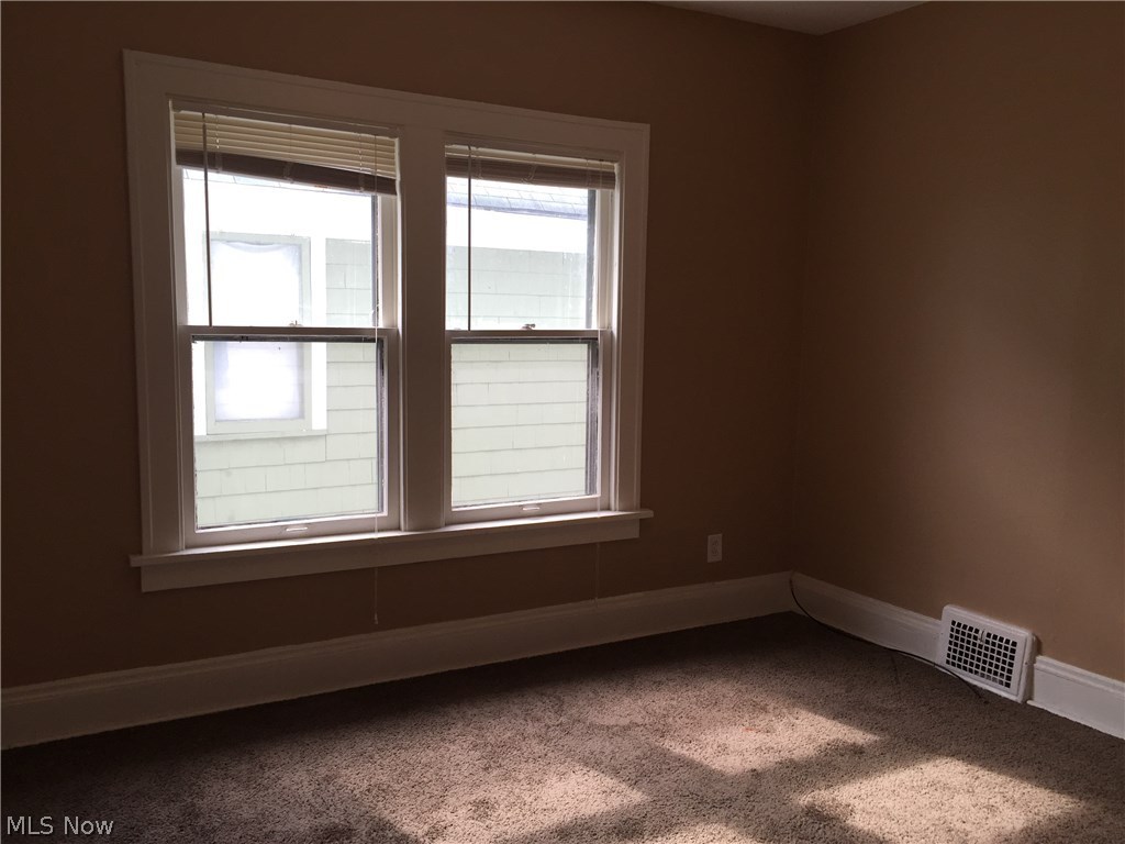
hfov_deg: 61.7
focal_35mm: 29
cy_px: 422
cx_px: 562
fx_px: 942
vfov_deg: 48.2
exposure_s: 1/120
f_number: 2.2
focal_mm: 4.15
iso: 40
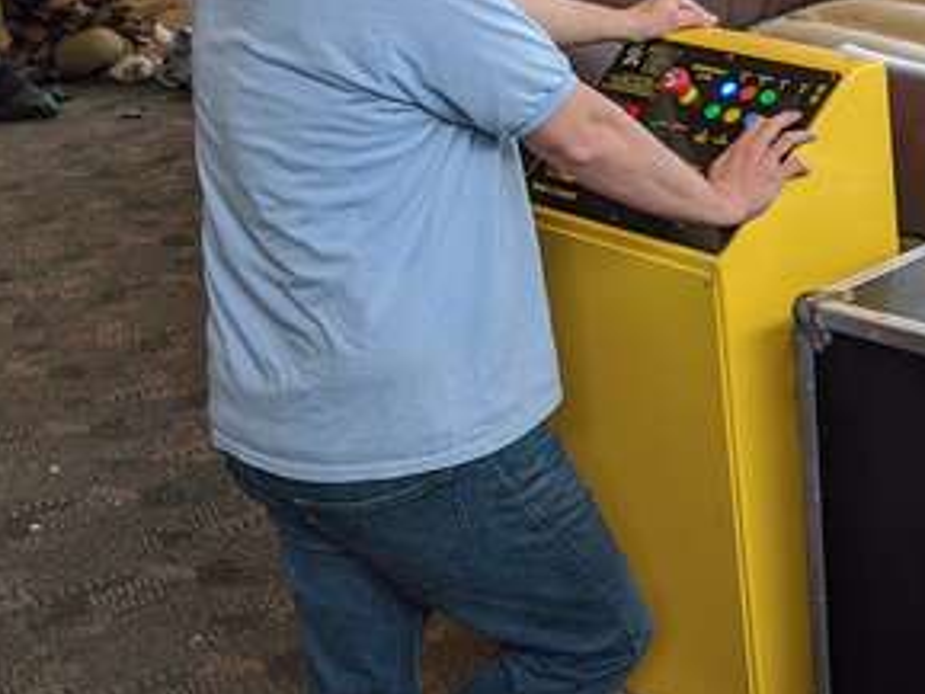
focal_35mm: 69
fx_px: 1845
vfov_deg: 21.2
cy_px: 195
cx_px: 1139
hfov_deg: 25.1
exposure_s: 1/120
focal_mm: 4.67
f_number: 2
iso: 92
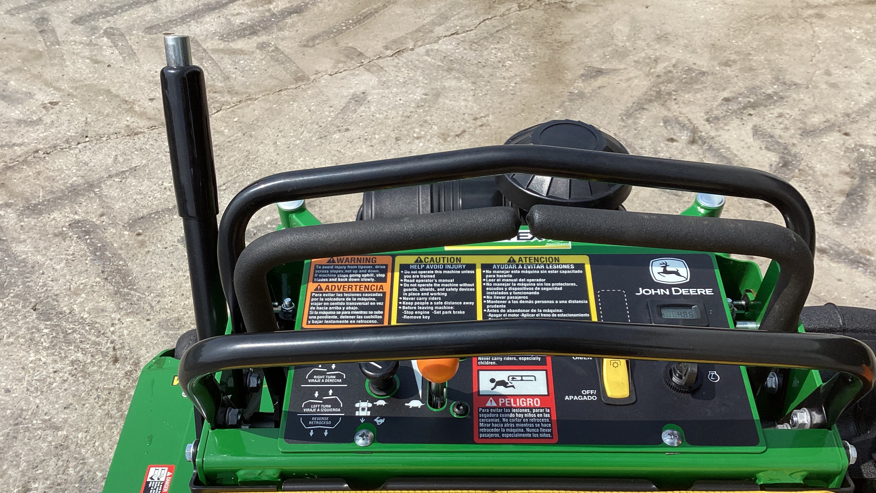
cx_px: 437
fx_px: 790
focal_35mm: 34
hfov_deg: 58.0
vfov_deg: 34.4
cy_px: 324
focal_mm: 3.3
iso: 25
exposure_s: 1/1664
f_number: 2.4
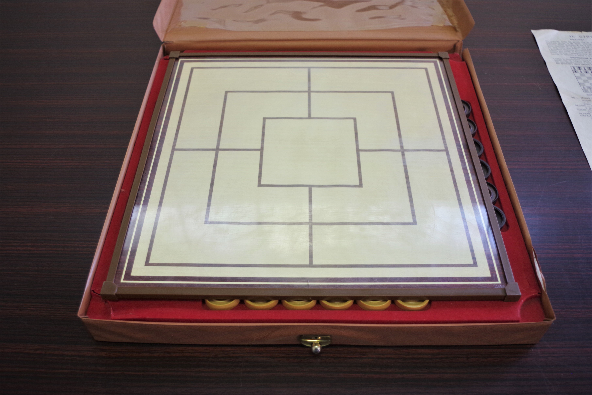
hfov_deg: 60.3
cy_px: 198
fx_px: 510
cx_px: 296
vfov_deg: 42.3
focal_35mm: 31
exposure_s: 1/60
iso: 800
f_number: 4
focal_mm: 21.25
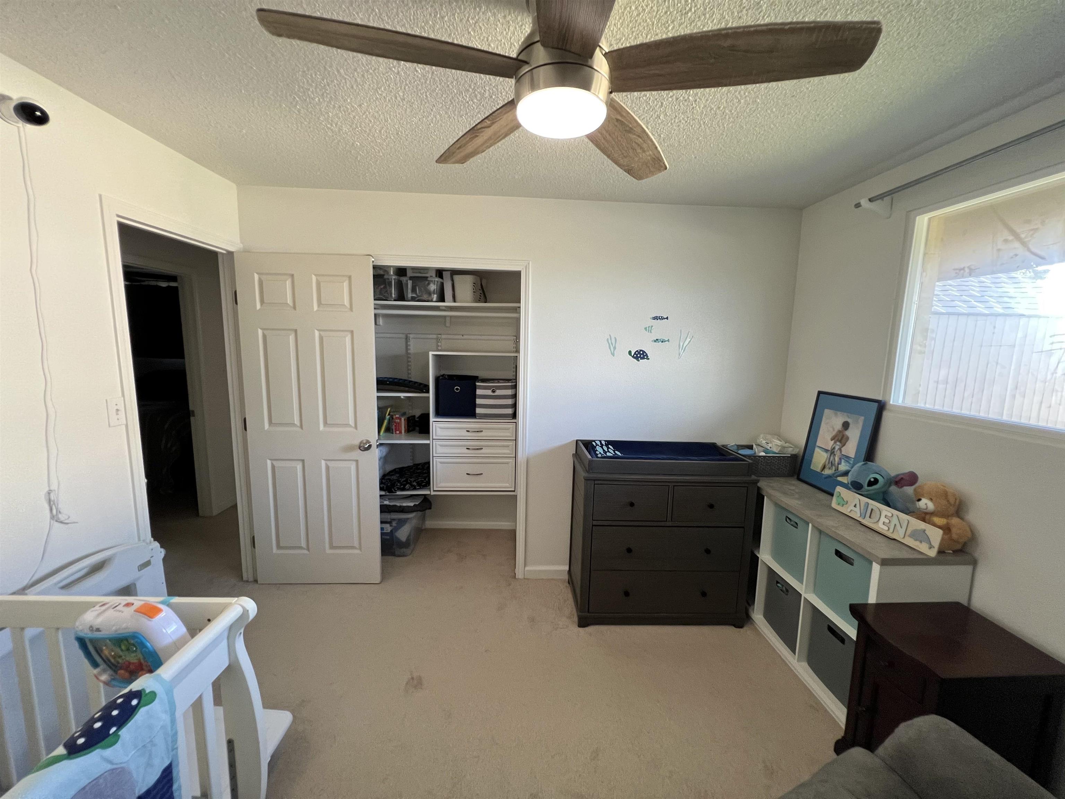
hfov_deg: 106.2
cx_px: 532
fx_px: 400
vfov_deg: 89.9
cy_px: 400
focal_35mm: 13
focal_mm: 1.57
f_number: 1.8
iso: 250
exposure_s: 1/120
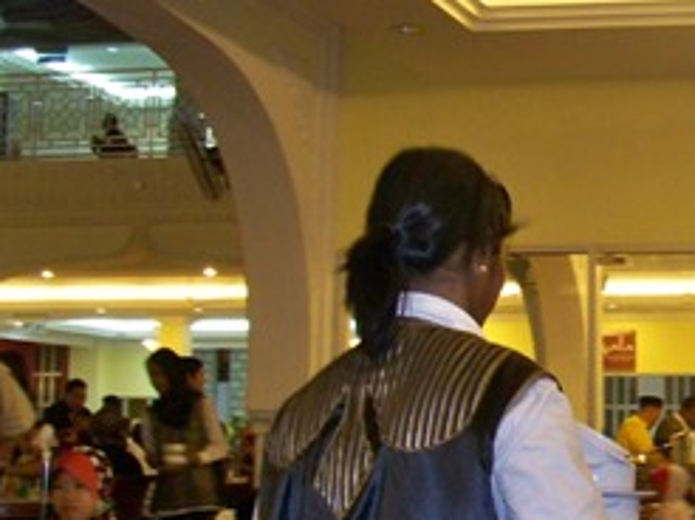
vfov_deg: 17.1
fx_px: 1725
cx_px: 814
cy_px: 317
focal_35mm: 86
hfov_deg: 21.3
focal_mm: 5.85
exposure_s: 1/30
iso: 200
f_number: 2.8
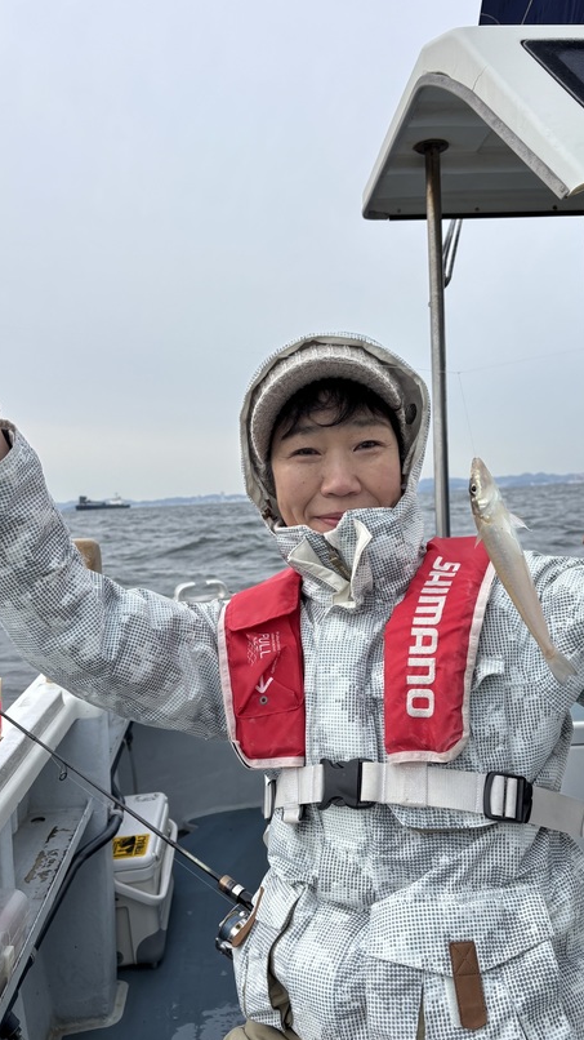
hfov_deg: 38.9
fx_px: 826
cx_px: 318
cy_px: 523
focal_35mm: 30
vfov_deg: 64.3
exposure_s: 1/2398
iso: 50
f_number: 1.6
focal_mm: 5.96
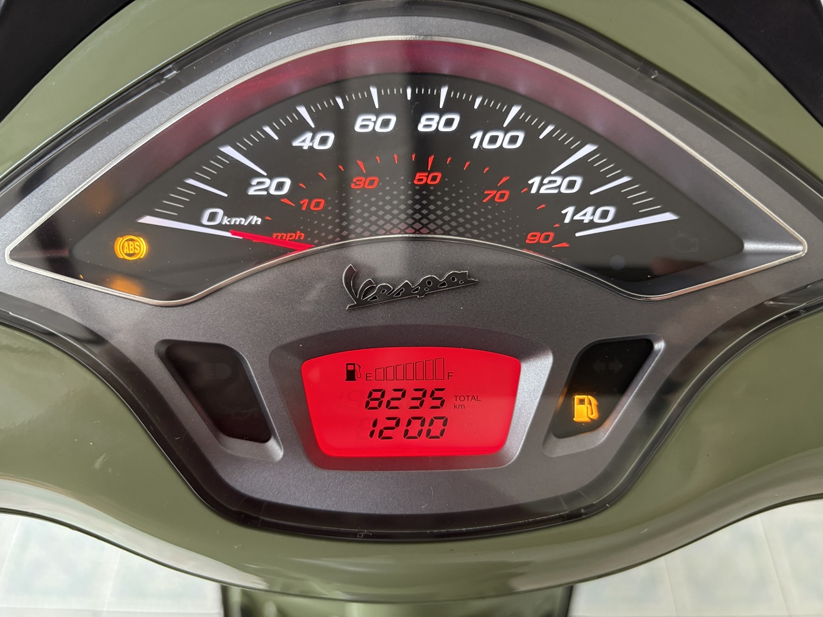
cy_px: 308
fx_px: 618
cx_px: 412
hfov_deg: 67.3
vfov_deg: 53.1
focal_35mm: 26
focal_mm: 5.96
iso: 200
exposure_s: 1/59
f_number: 1.6
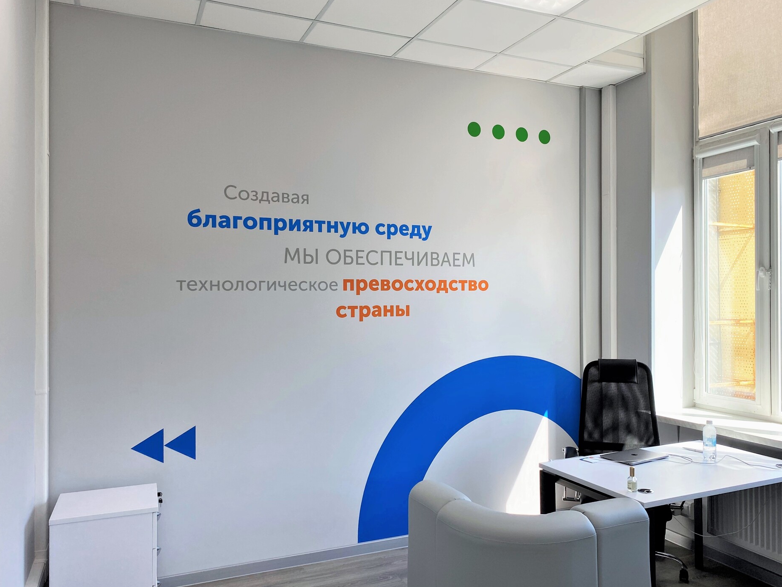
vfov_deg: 51.4
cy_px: 287
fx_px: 610
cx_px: 401
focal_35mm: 27
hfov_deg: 65.3
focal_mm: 4.25
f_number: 1.8
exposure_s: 1/247
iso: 32
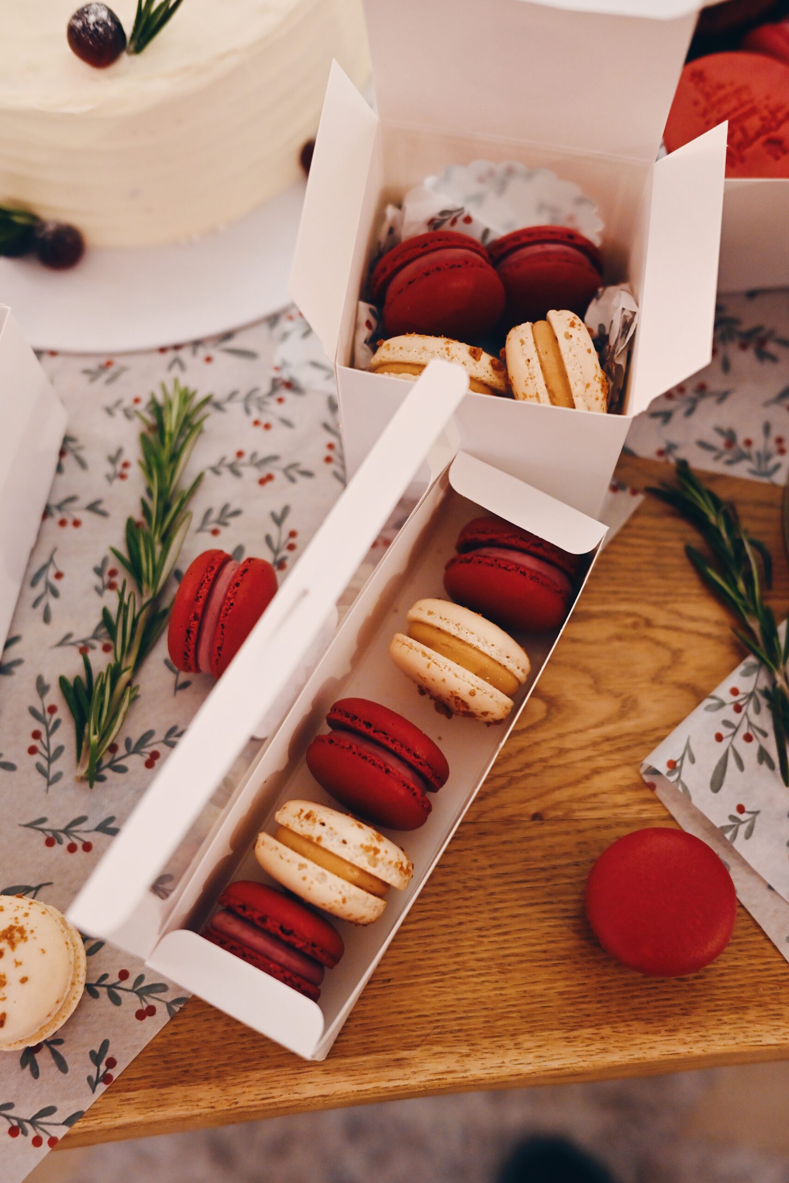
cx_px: 394
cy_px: 592
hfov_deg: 33.4
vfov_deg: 48.5
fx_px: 1315
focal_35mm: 40
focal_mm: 40
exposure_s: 1/125
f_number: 2.8
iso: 2500
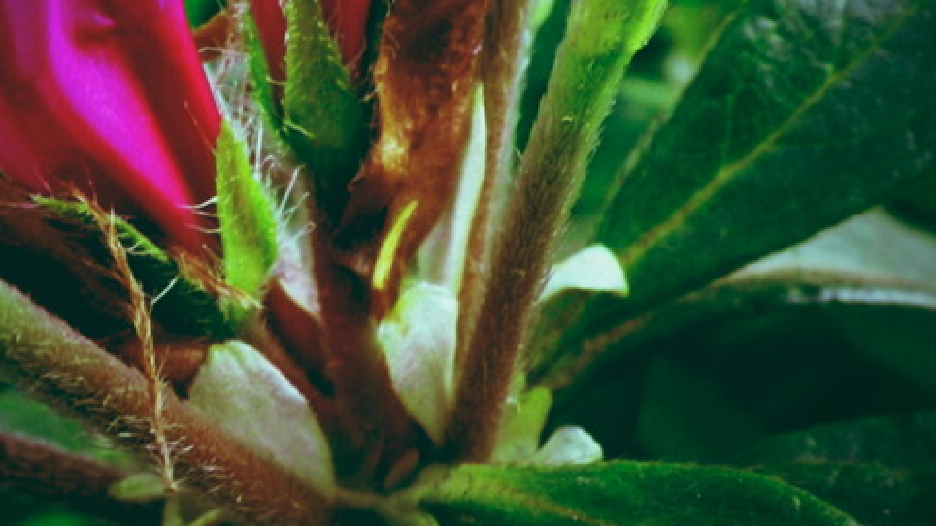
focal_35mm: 81
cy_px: 111
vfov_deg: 14.8
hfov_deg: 26.2
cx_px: 384
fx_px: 2010
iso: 125
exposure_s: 1/50
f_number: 3.9
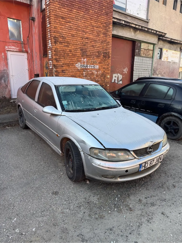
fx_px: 168
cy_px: 122
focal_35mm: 24
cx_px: 91
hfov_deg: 56.8
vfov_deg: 71.6
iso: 80
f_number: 1.78
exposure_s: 1/707
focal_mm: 6.76
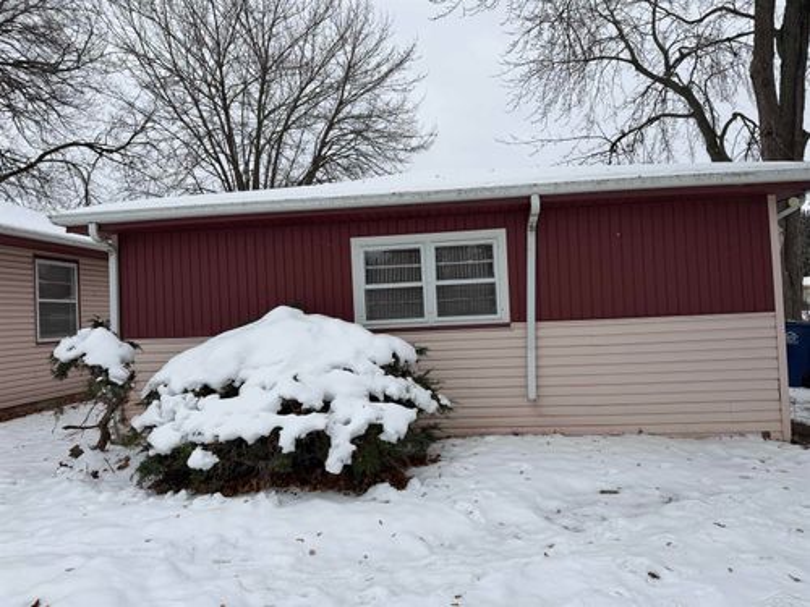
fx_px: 562
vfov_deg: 56.8
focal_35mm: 24
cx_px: 405
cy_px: 304
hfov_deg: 71.6
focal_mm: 6.76
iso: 80
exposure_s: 1/2801
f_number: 1.78
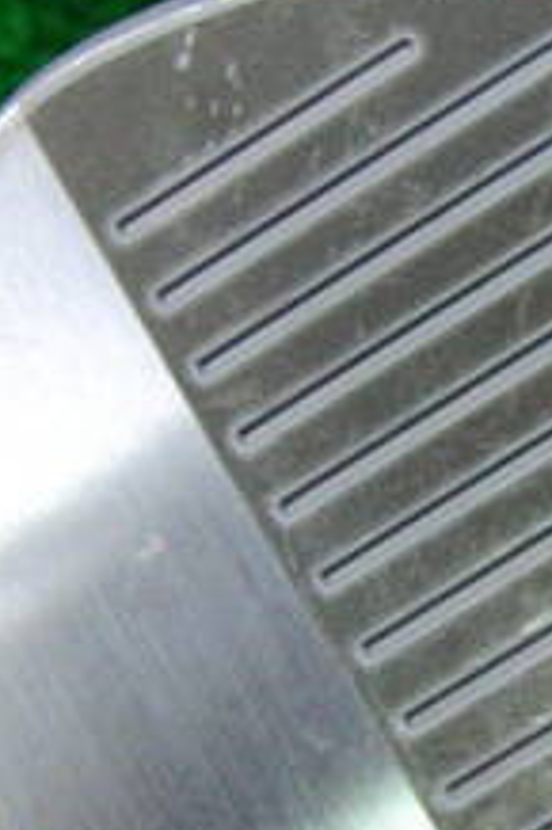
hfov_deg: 11.5
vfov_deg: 18.1
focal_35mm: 113
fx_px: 2603
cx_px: 902
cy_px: 491
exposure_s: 1/50
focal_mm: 6.42
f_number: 3.6
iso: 400
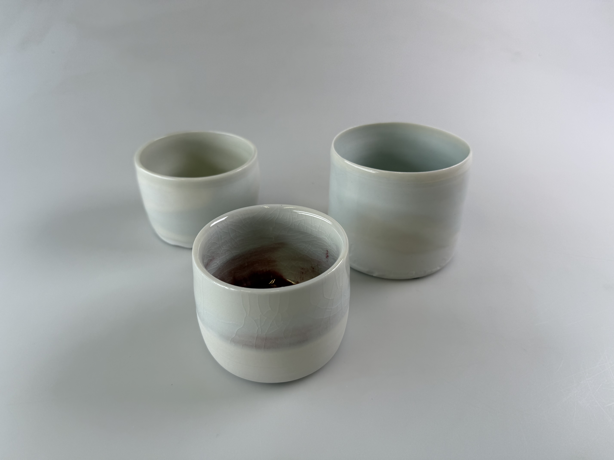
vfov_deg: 56.8
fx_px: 426
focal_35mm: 24
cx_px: 307
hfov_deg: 71.6
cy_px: 230
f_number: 1.78
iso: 80
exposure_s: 1/632
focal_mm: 6.76
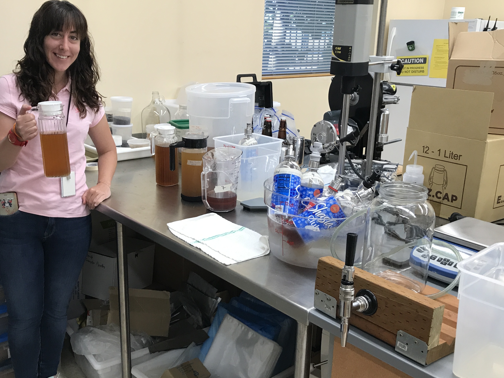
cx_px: 223
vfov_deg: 37.7
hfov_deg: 48.9
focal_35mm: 38
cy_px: 207
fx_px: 553
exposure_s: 1/40
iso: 25
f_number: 1.8
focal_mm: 3.99
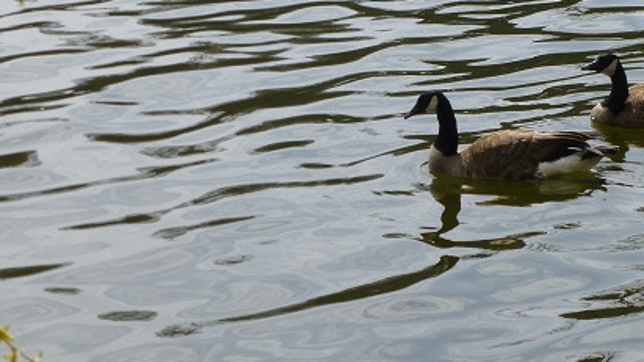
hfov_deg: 13.1
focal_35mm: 163
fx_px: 2783
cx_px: 528
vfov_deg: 7.4
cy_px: 61
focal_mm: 14.2
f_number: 4.5
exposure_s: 1/800
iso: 100
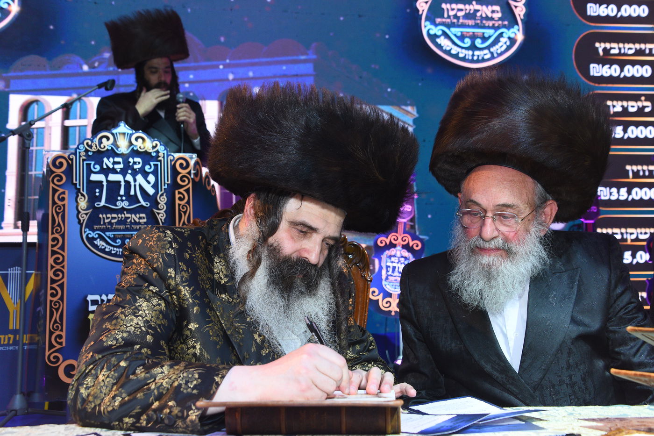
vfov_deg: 35.0
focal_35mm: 38
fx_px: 690
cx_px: 327
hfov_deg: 50.7
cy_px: 218
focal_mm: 38
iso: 1600
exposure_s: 1/125
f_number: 5.6
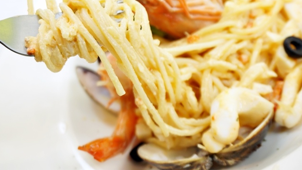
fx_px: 413
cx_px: 141
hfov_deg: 40.1
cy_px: 57
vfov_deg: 23.1
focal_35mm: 52
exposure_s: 1/60
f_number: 4.5
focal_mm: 27
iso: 160
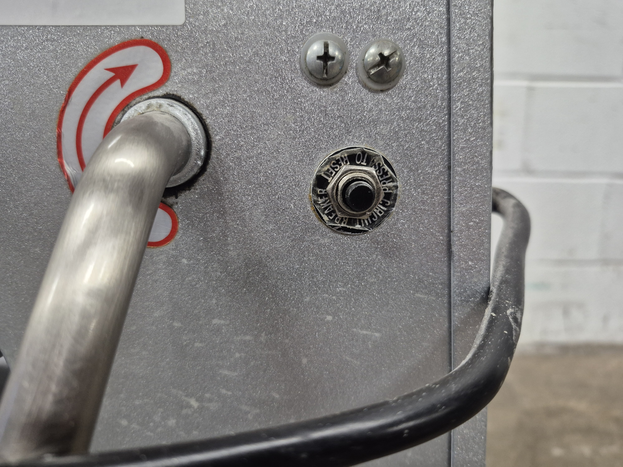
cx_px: 312
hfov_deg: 73.9
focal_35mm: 23
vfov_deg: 58.9
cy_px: 234
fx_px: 414
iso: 400
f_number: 1.8
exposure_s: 1/120
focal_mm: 5.4
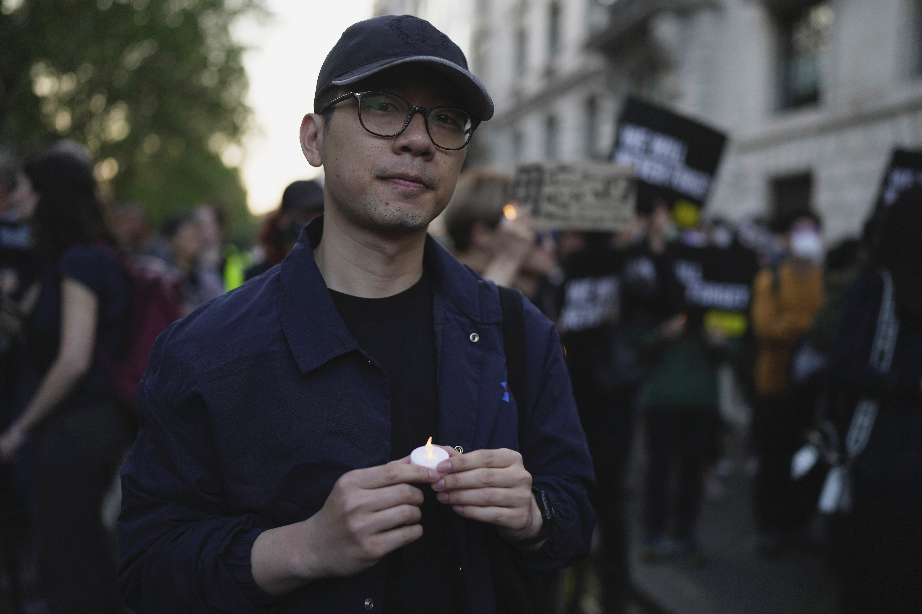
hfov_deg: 53.1
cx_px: 467
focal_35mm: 36
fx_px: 922
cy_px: 301
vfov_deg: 36.9
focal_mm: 35
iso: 320
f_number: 1.4
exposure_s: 1/320
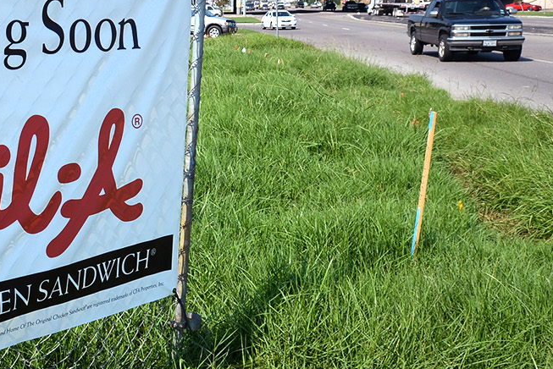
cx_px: -39
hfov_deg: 33.7
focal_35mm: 52
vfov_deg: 26.0
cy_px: 160
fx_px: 799
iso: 250
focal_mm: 17
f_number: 10
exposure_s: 1/500
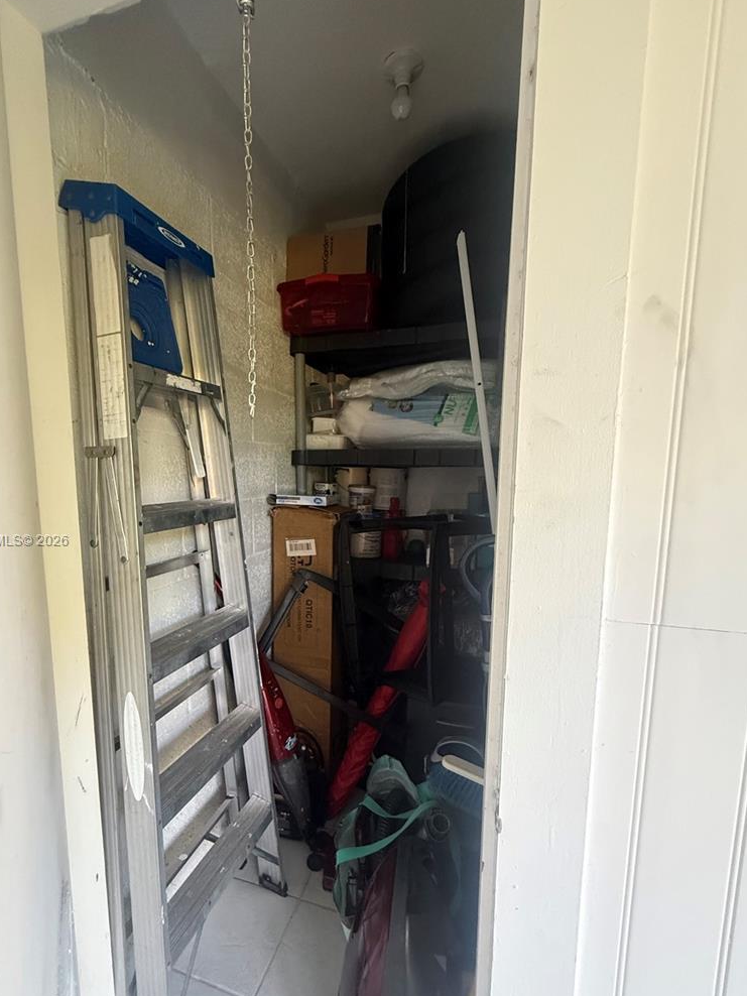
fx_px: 489
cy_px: 541
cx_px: 335
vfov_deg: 90.8
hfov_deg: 74.5
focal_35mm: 17
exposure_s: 1/60
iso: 800
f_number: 2.2
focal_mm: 2.22
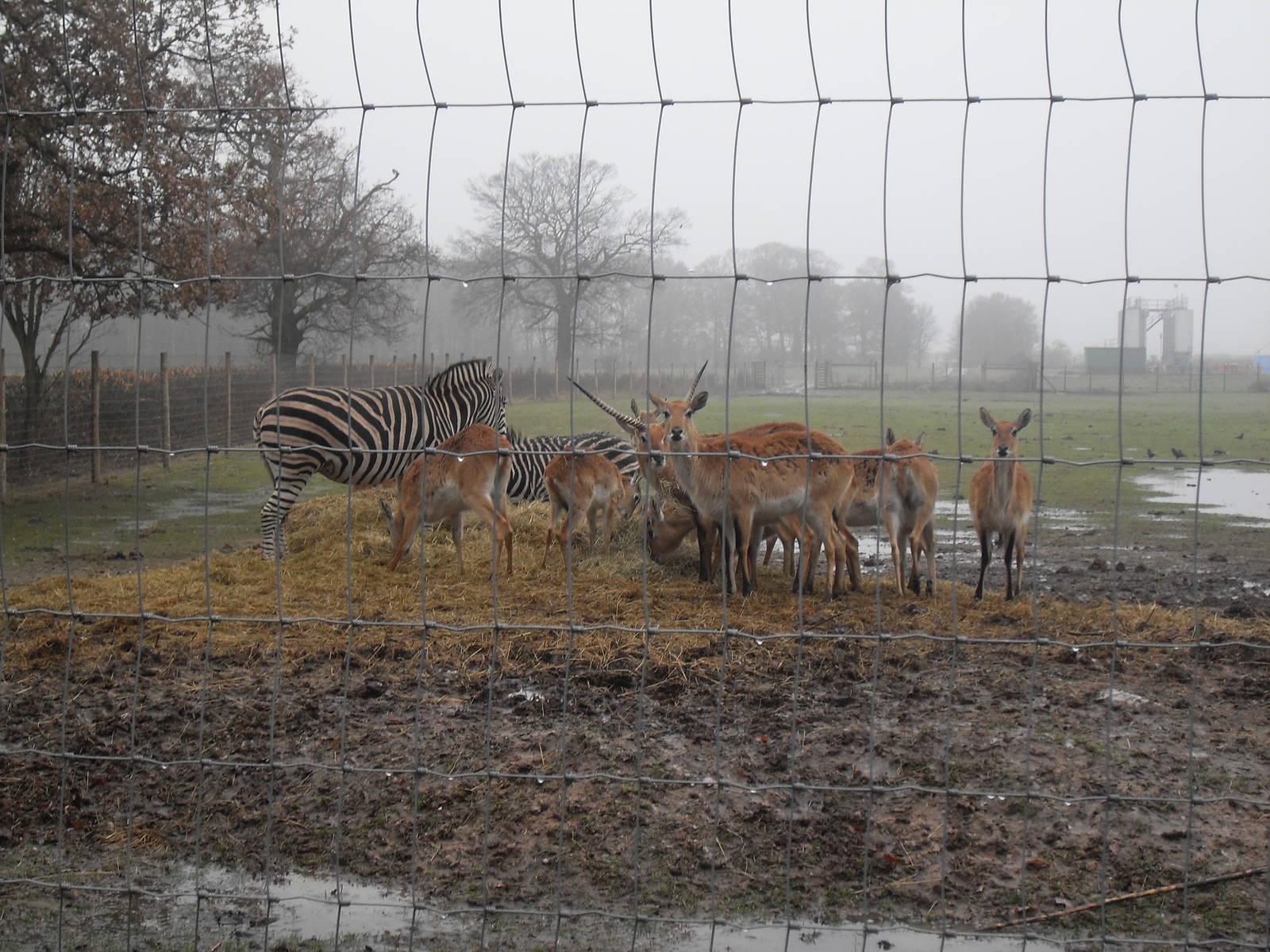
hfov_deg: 30.7
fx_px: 2311
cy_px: 476
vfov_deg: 23.3
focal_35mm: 63
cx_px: 635
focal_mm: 10.1
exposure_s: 1/90
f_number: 3.7
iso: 100
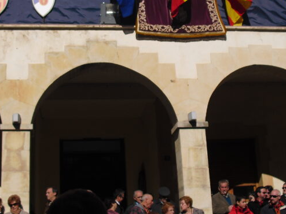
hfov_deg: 27.8
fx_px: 578
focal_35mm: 70
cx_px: 133
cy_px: 55
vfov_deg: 20.8
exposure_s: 1/400
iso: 64
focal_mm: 6.3
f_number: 7.8
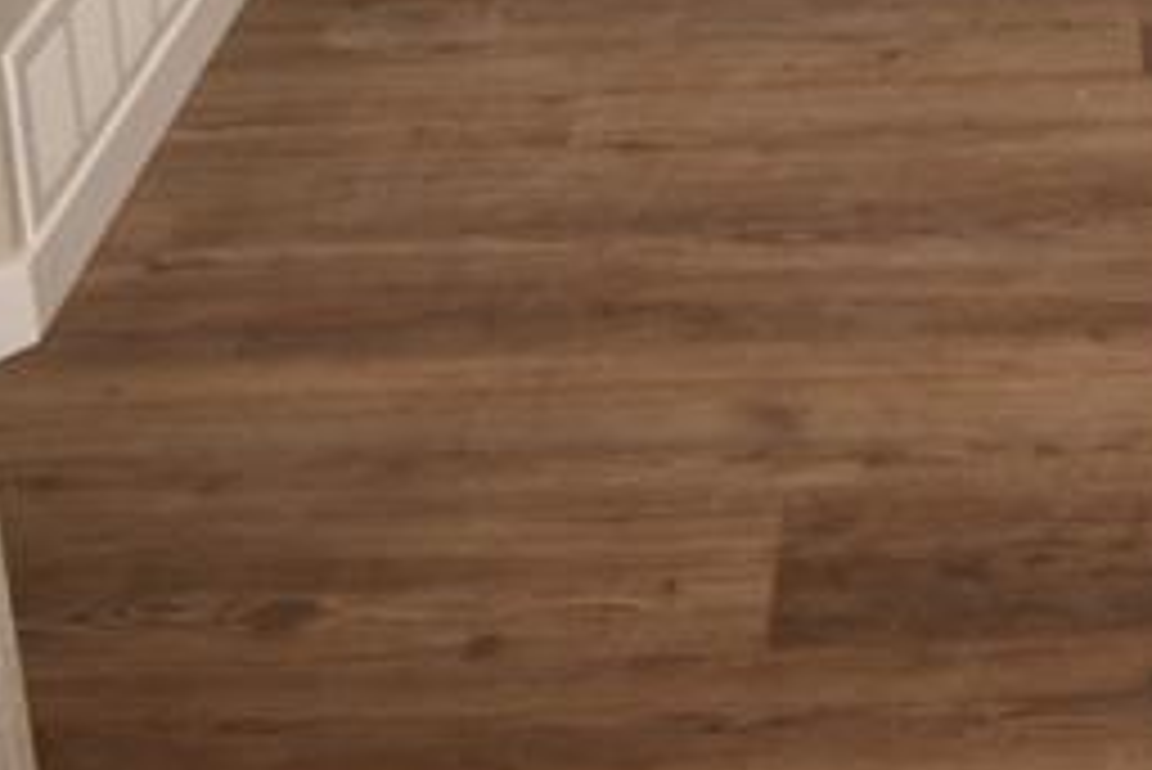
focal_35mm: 78
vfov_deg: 15.2
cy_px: -608
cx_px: 999
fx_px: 2497
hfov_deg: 25.3
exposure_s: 1/60
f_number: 5
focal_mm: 13
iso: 100
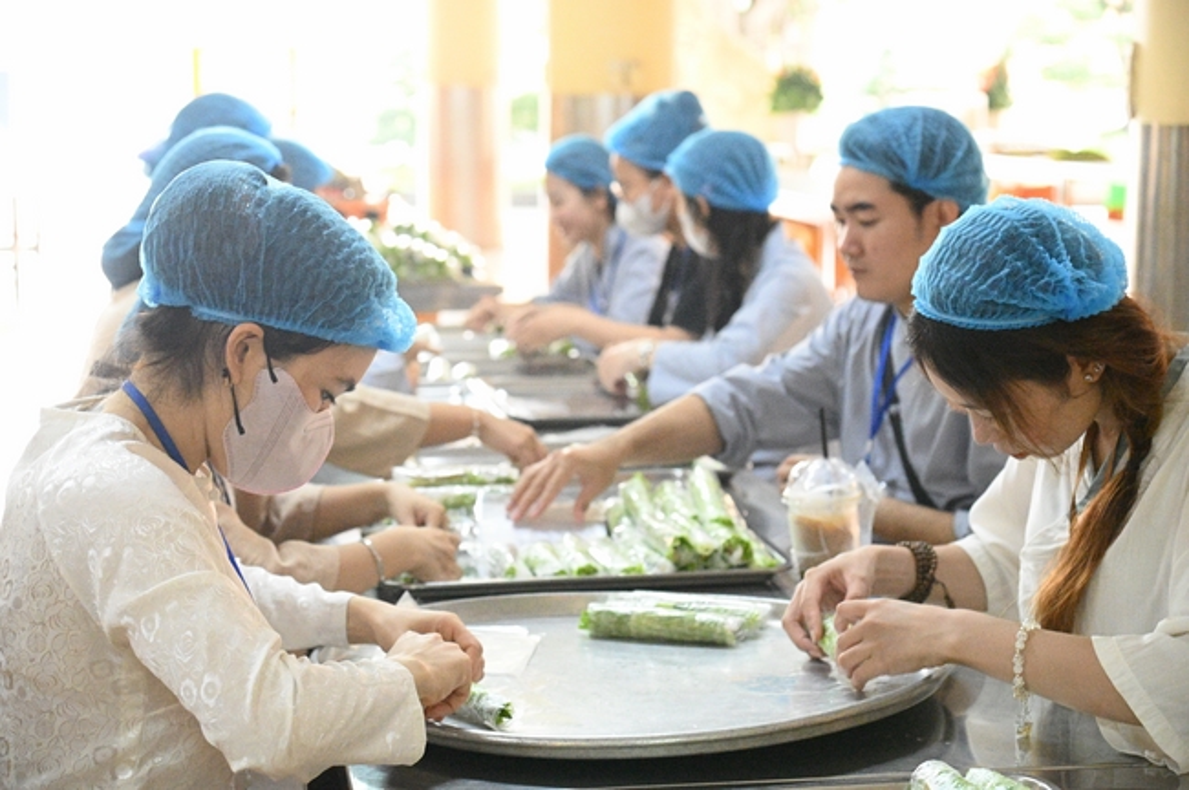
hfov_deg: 28.9
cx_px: 594
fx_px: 2310
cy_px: 395
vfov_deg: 19.4
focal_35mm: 70
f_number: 5
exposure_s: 1/250
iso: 25600
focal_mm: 70
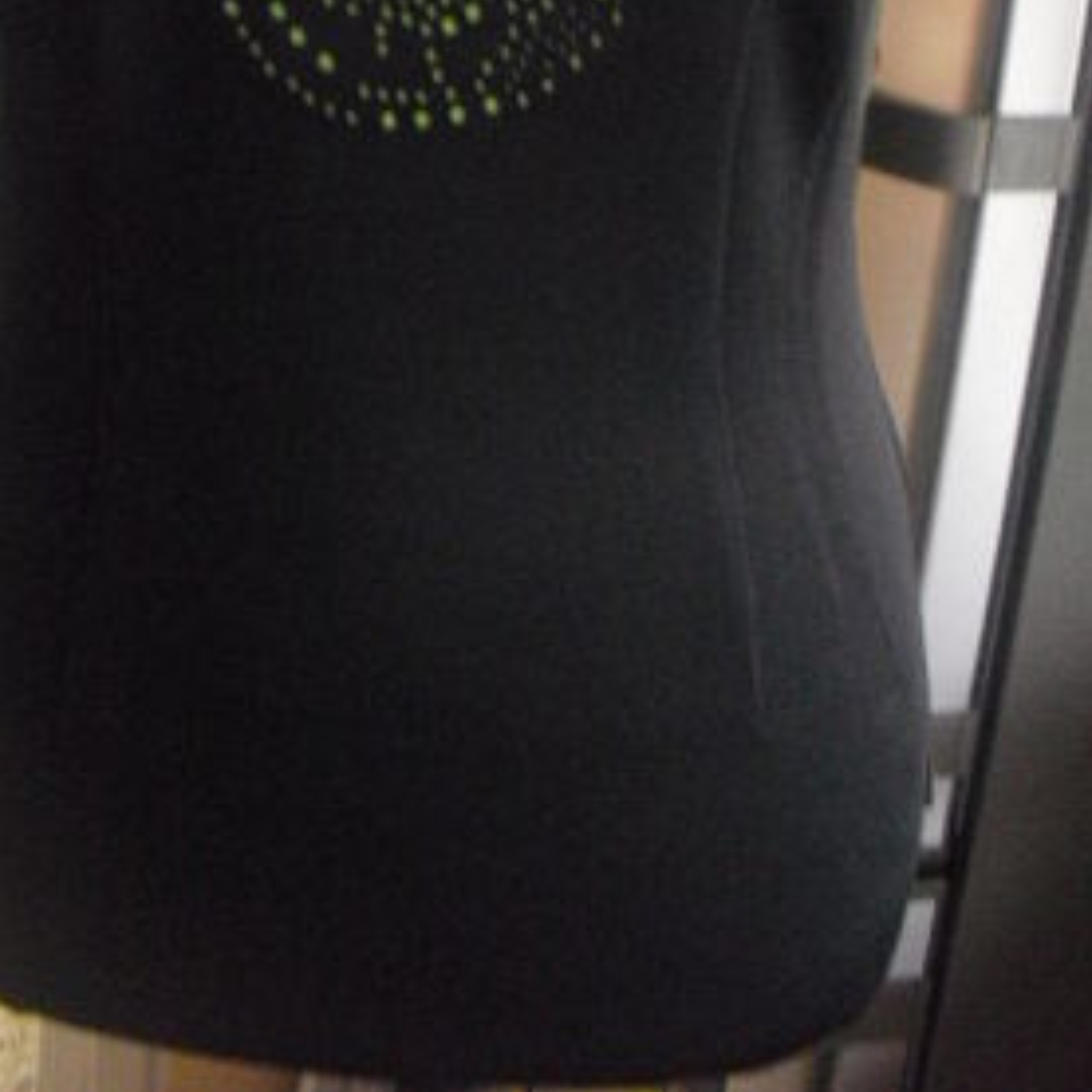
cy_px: -63
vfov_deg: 23.7
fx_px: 2463
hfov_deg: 25.0
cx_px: 469
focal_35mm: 69
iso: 800
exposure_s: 1/8
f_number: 3.1
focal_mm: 6.3
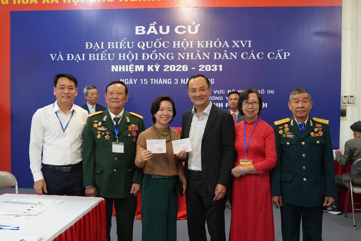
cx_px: 180
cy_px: 120
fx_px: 391
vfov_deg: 34.2
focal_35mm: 39
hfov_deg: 49.6
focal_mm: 26
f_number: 4
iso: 1600
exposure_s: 1/160
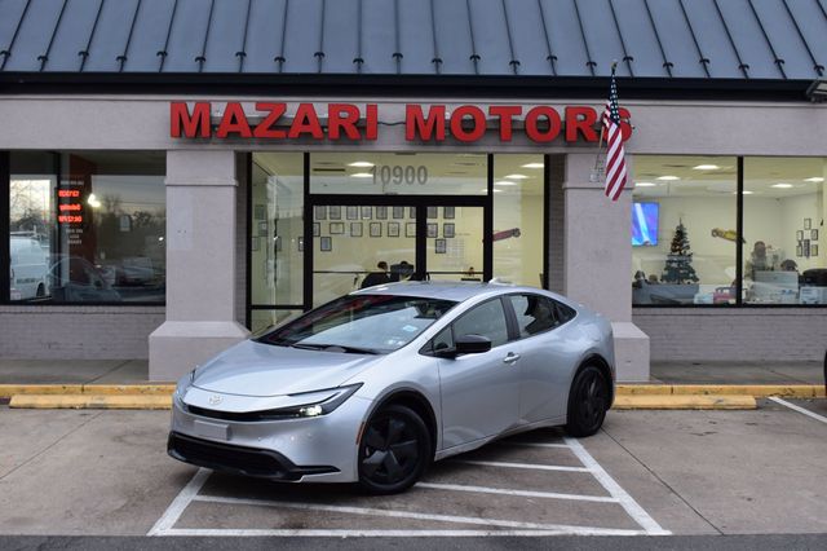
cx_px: 414
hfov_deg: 42.3
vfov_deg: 28.9
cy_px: 276
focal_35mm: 46
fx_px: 1068
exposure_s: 1/40
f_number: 7.1
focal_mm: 31
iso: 400
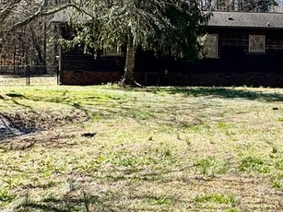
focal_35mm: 69
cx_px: 224
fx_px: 564
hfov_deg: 27.6
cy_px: 89
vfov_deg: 21.3
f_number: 2.2
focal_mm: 2.22
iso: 50
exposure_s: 1/849
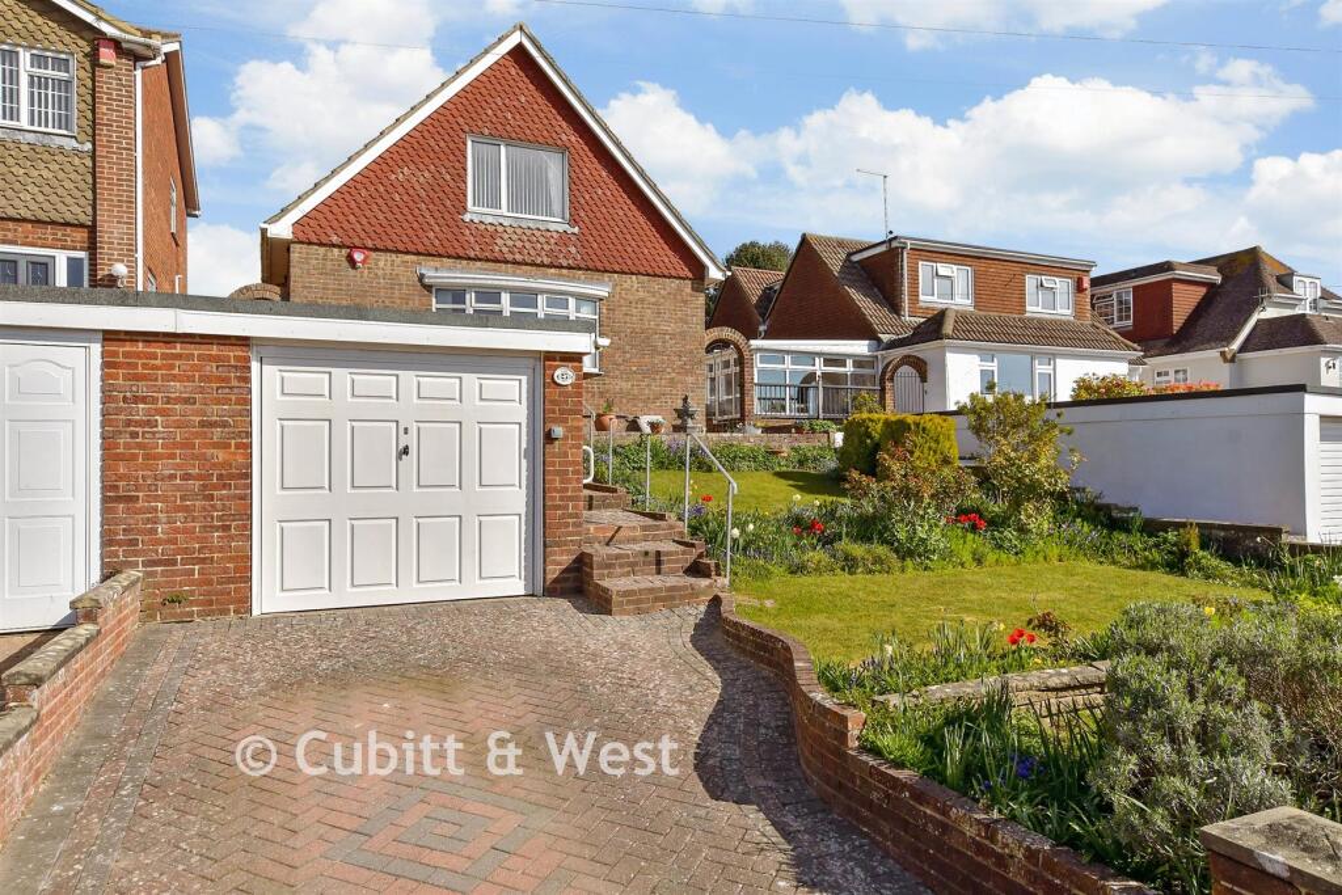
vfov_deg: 57.2
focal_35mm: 22
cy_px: 448
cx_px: 671
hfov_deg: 78.6
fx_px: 820
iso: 400
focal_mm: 15
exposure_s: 1/2000
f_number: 8
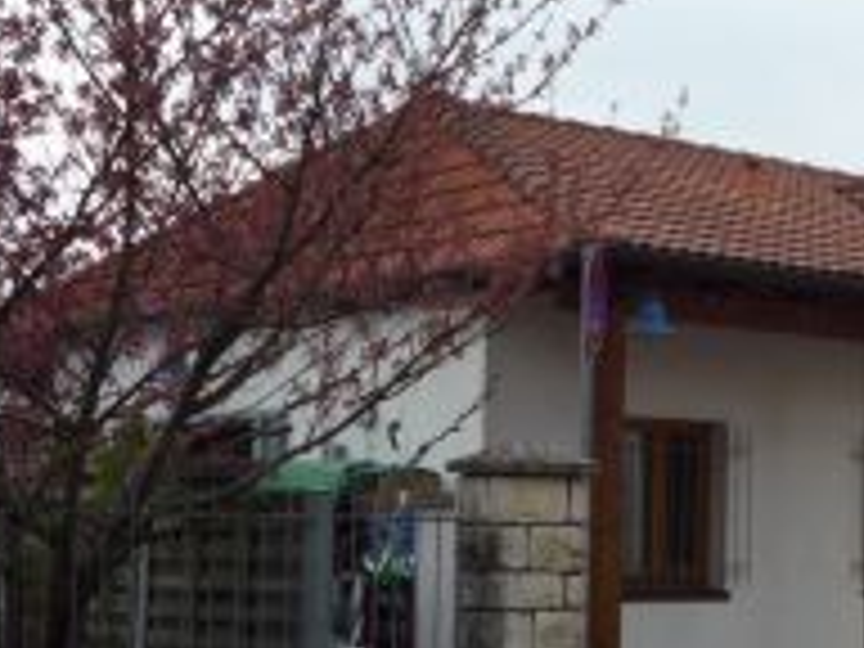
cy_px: 387
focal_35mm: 80
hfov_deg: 22.6
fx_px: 1997
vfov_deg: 18.4
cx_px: 1012
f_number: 4.5
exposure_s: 1/400
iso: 100
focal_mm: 5.2
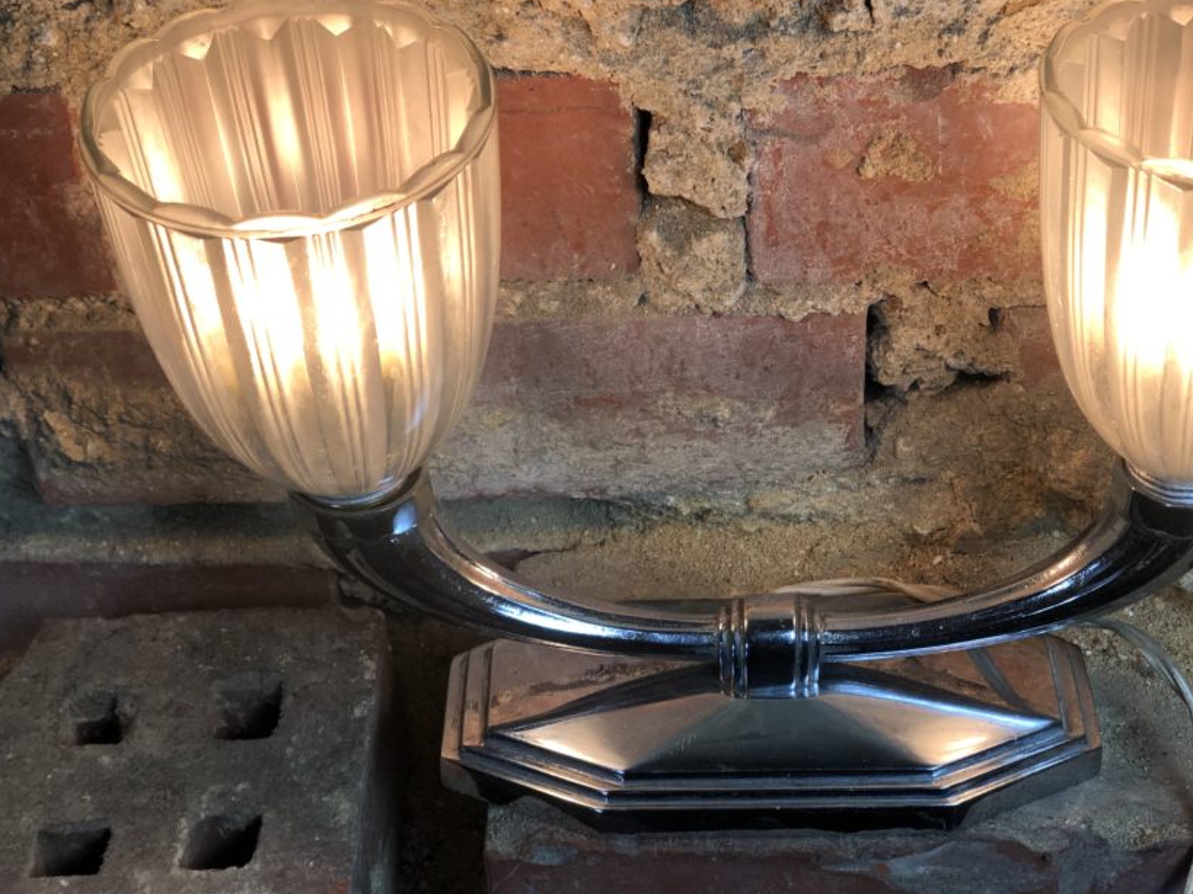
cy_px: 397
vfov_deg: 22.6
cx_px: 731
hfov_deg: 29.7
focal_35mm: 65
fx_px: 2240
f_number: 2.4
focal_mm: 6
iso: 20
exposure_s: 1/50
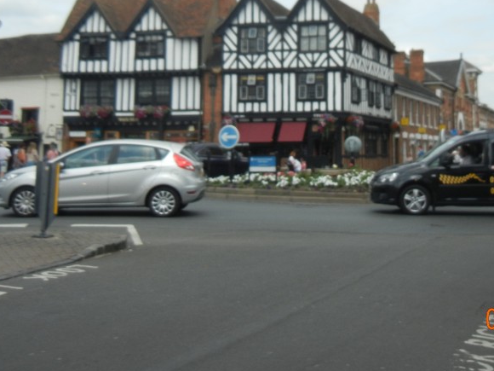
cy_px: 60
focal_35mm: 53
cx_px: 318
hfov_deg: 35.9
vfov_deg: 26.9
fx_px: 756
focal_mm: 5.4
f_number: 7
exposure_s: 1/362
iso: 160
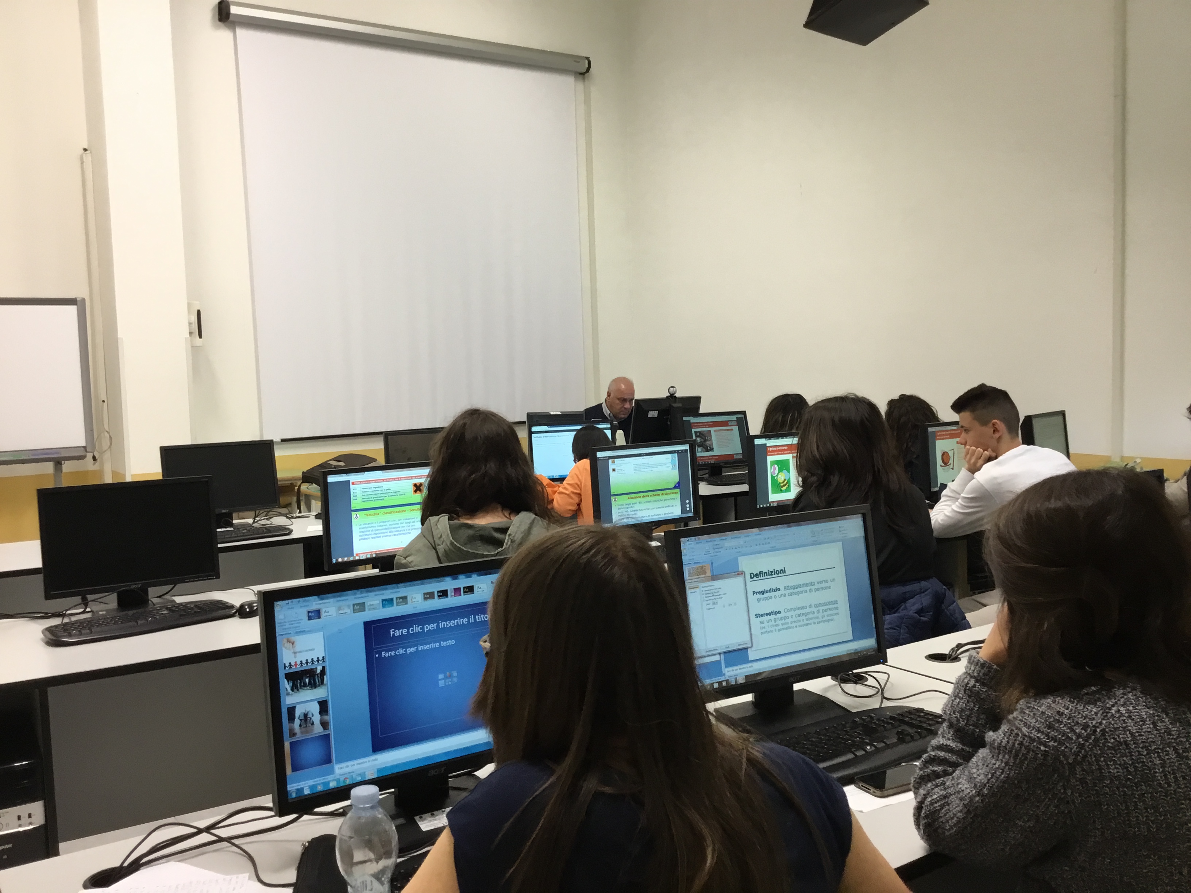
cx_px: 596
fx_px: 1067
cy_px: 446
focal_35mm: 31
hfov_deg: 58.4
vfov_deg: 45.4
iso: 64
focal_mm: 3.3
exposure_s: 1/33
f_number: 2.4
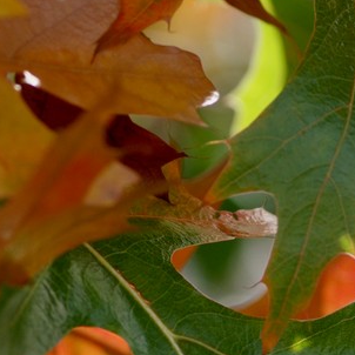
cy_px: 65
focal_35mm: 432
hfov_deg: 4.1
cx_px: 321
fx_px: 5012
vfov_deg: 4.1
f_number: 5.6
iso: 400
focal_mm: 100
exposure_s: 1/500
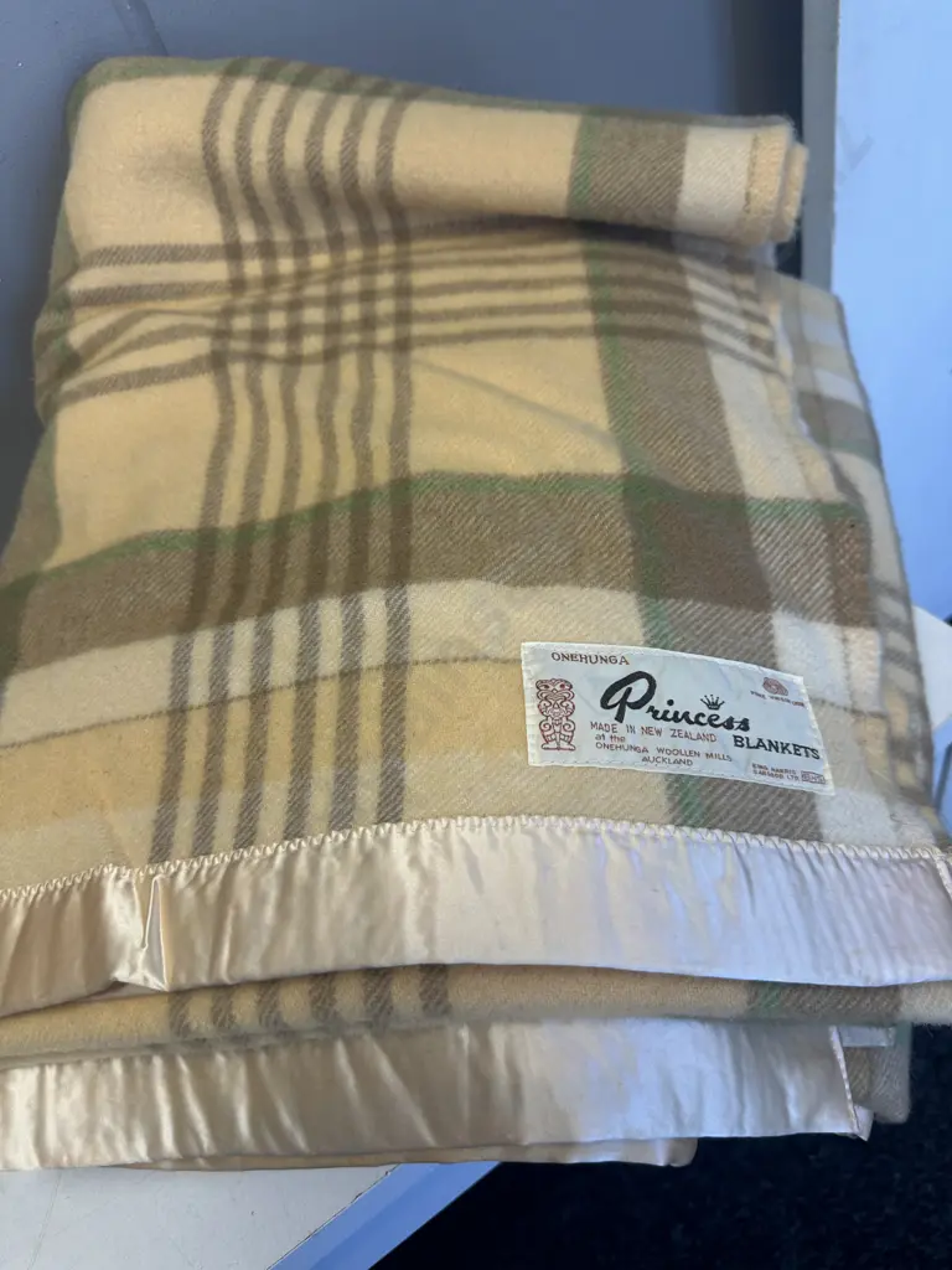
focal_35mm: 24
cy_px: 635
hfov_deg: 56.8
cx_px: 476
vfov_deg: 71.6
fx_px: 880
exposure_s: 1/100
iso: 80
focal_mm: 6.86
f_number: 1.78
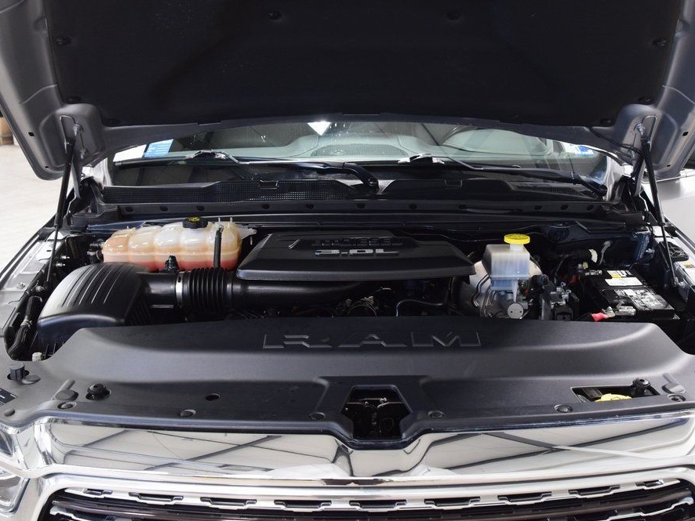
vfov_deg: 36.0
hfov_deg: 46.8
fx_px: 803
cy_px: 261
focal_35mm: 40
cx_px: 368
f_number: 6.3
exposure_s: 1/15
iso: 1400
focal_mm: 24
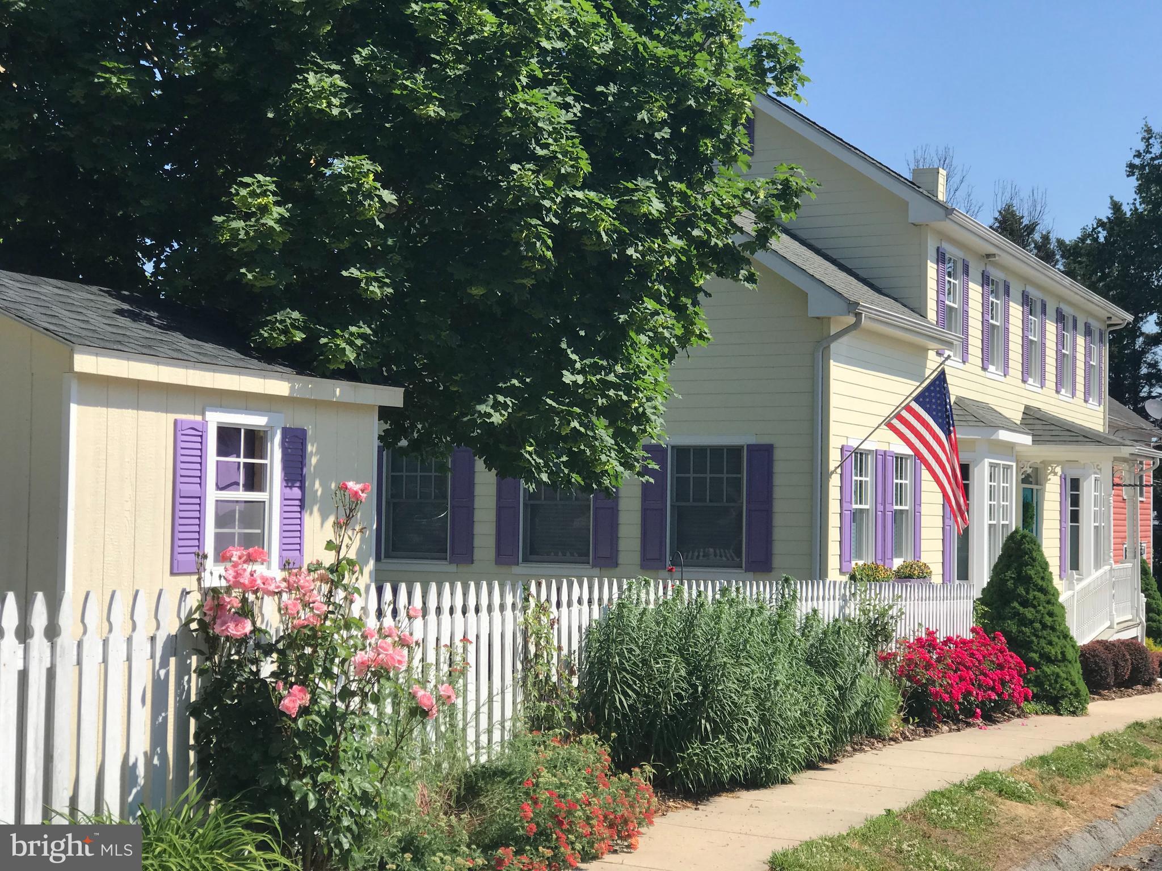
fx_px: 1913
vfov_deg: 25.7
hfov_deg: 33.8
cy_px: 436
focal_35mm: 57
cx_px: 581
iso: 20
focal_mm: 6.6
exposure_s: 1/948
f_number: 2.8
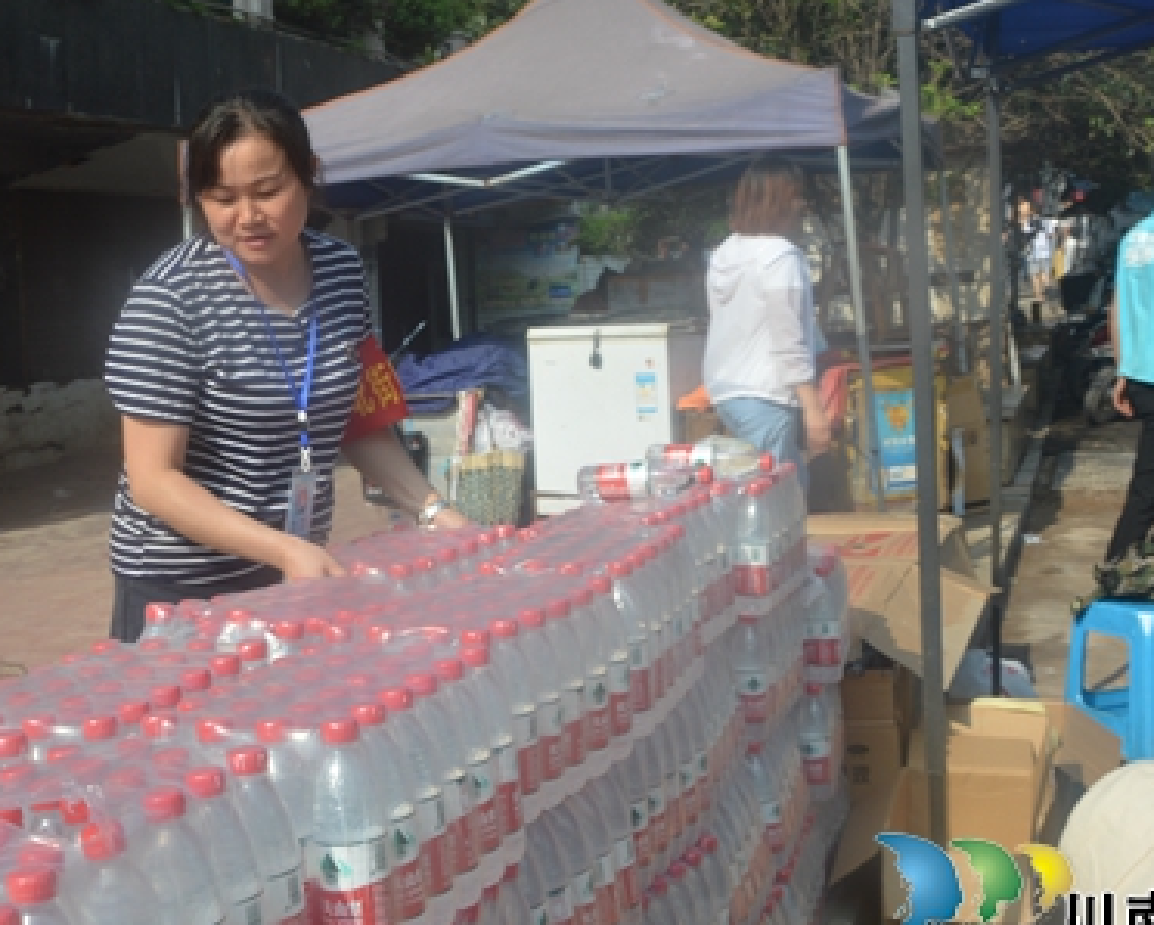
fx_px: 1736
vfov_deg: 29.8
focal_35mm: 51
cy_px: 397
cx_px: 462
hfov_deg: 36.6
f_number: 8
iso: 100
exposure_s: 1/250
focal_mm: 21
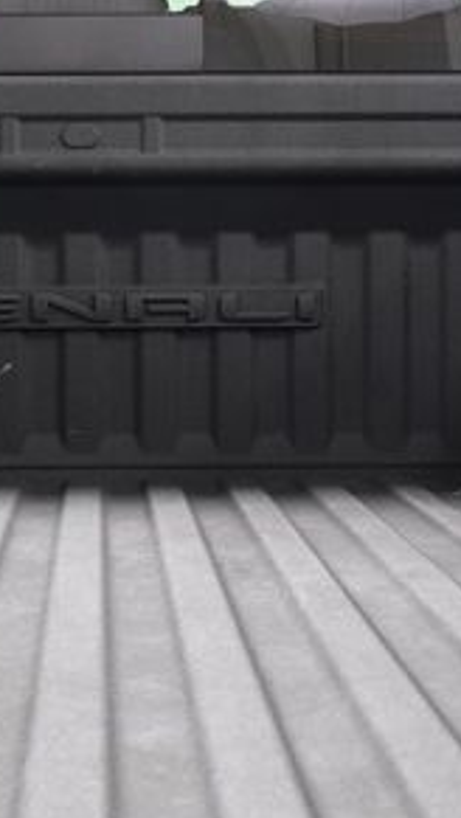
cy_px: 327
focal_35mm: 83
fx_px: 1801
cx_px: 93
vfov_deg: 25.5
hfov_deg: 14.5
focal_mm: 24
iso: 1600
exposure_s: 1/15
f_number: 6.3
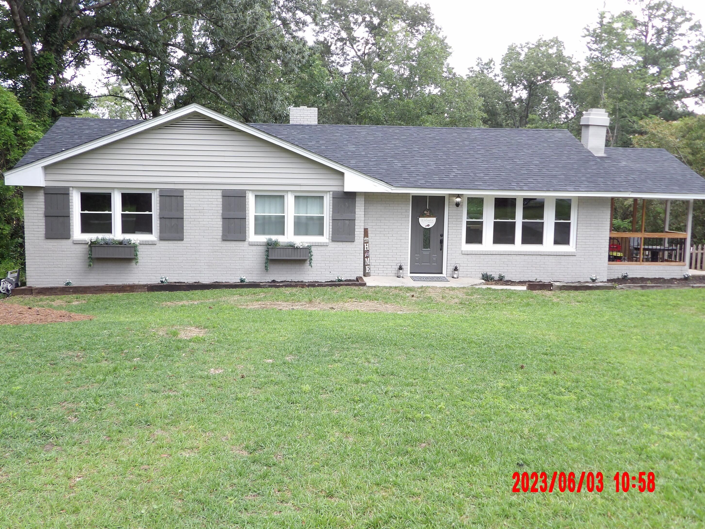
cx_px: 356
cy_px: 270
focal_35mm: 34
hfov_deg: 54.0
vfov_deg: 41.8
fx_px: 692
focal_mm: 5.9
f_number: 3.1
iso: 100
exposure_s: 1/161
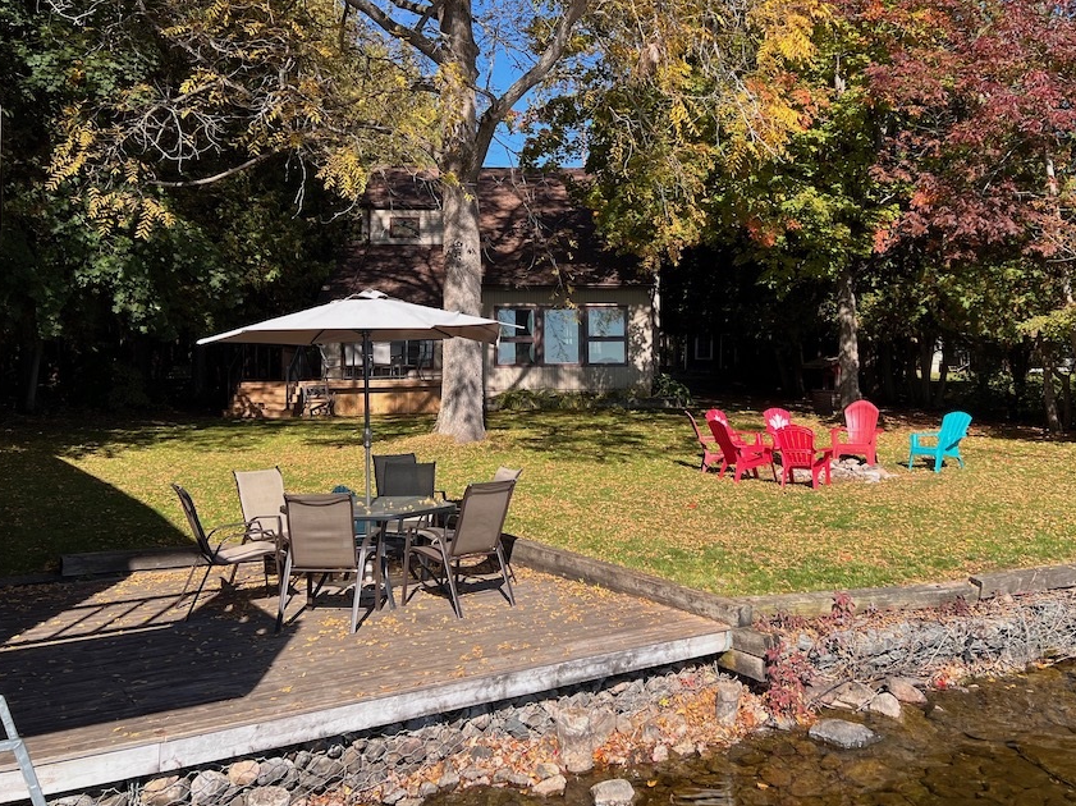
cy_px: 303
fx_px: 1025
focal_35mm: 33
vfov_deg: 42.6
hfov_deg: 55.2
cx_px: 605
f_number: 1.5
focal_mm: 5.7
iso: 50
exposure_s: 1/1669
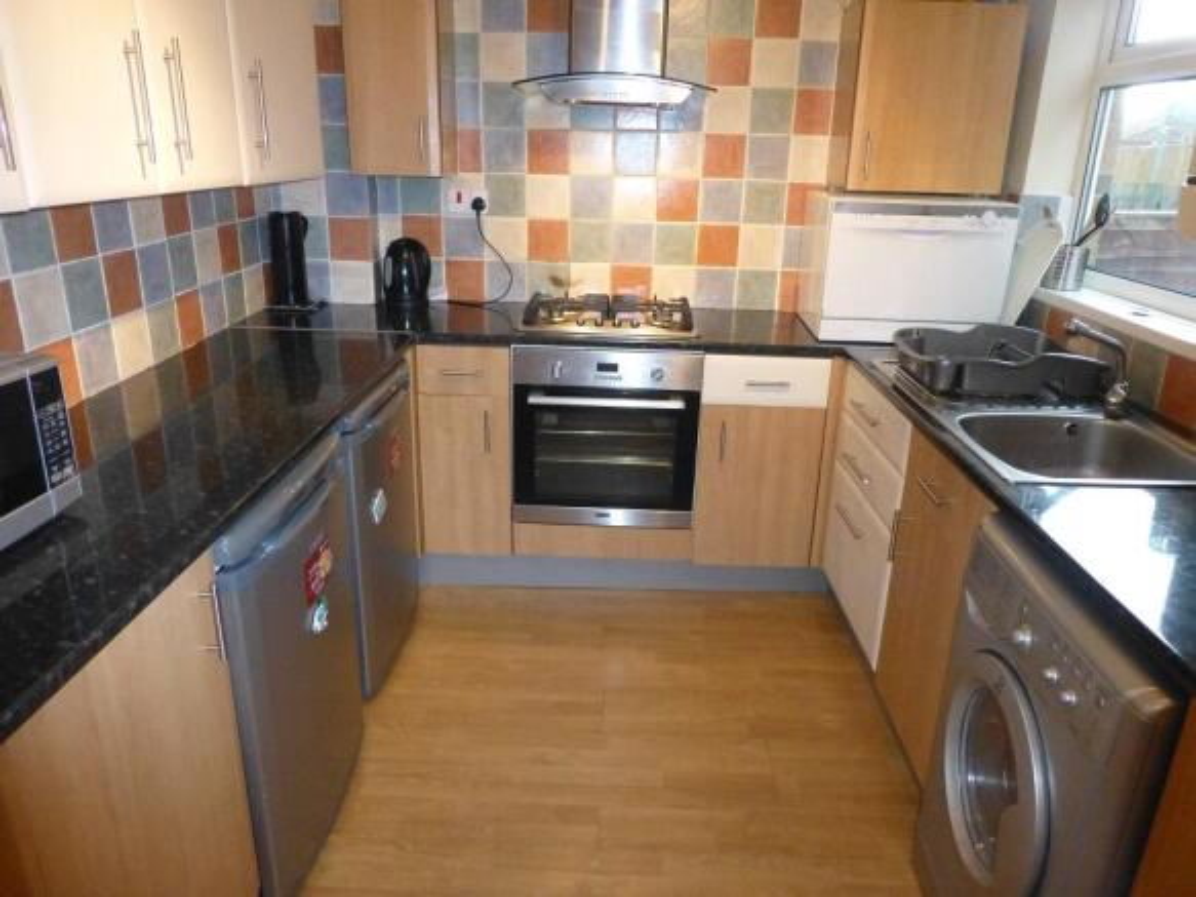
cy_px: 448
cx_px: 598
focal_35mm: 24
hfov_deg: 71.6
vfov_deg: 56.8
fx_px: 829
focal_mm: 4.3
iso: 800
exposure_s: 1/60
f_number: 3.3
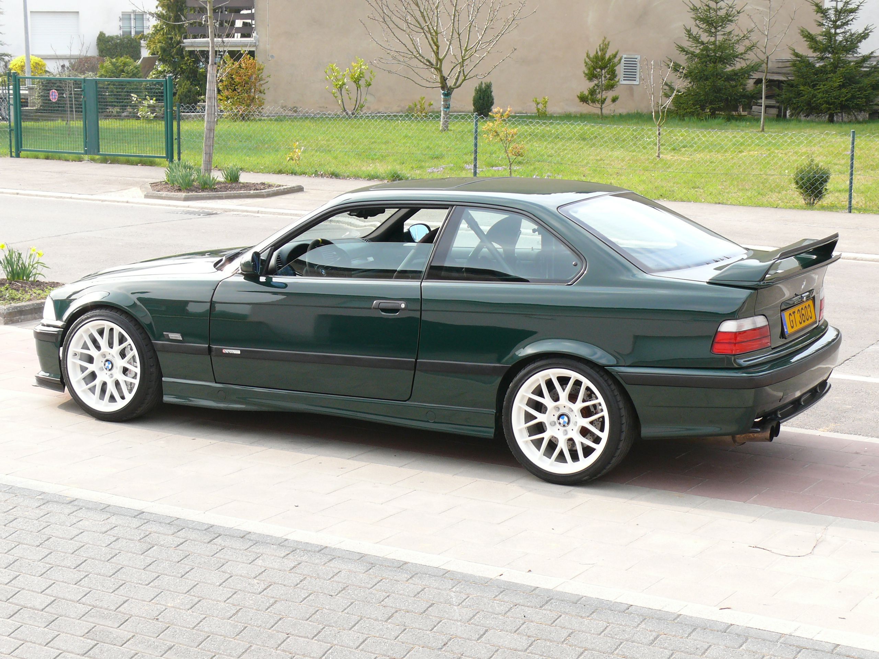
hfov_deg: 27.8
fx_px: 1778
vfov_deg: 21.0
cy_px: 330
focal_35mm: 70
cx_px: 440
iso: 100
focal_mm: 11.8
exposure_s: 1/160
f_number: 4
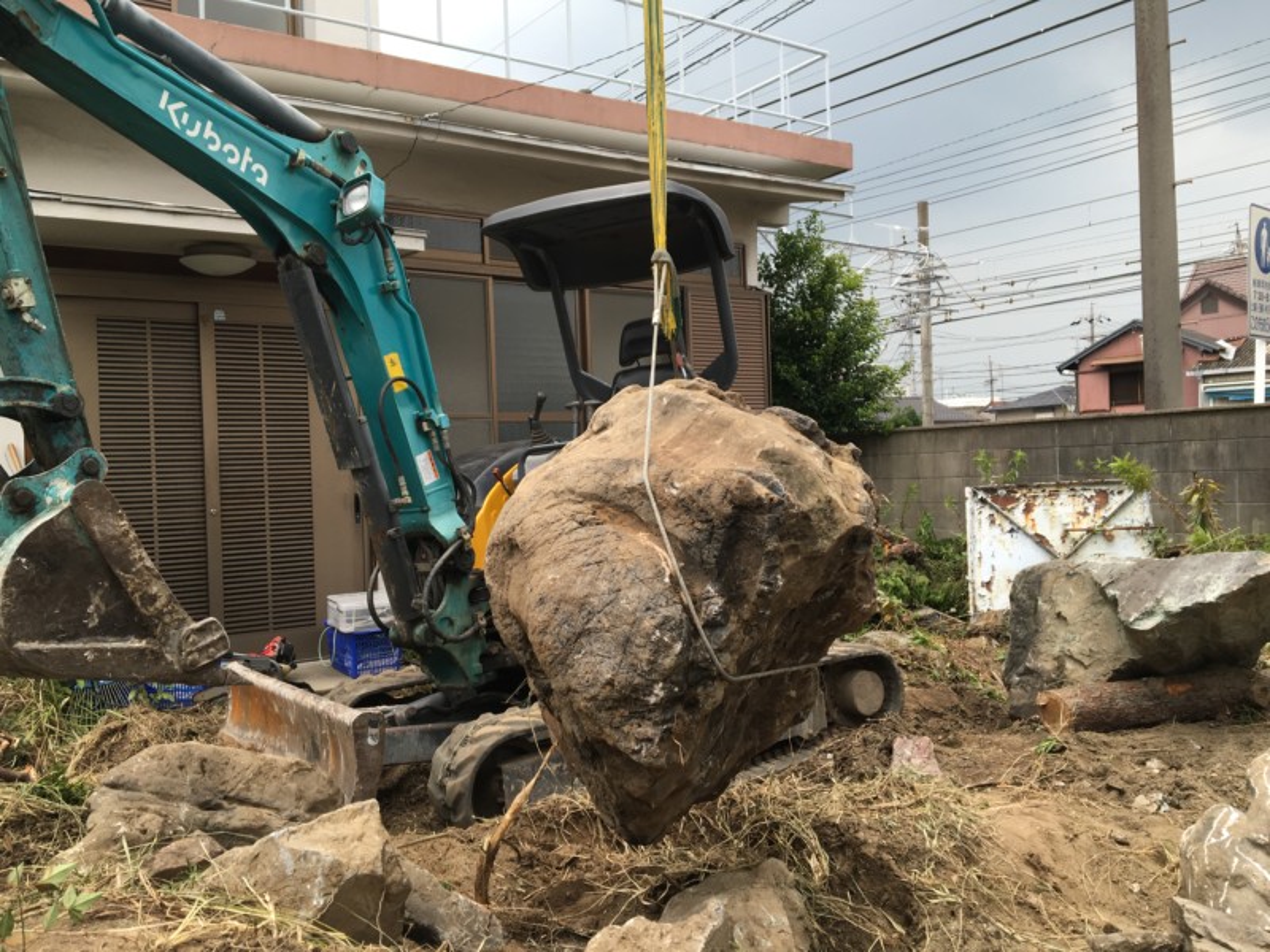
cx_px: 635
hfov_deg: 61.7
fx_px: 1064
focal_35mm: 29
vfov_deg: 48.2
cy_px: 476
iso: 25
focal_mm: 4.15
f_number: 2.2
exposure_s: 1/173
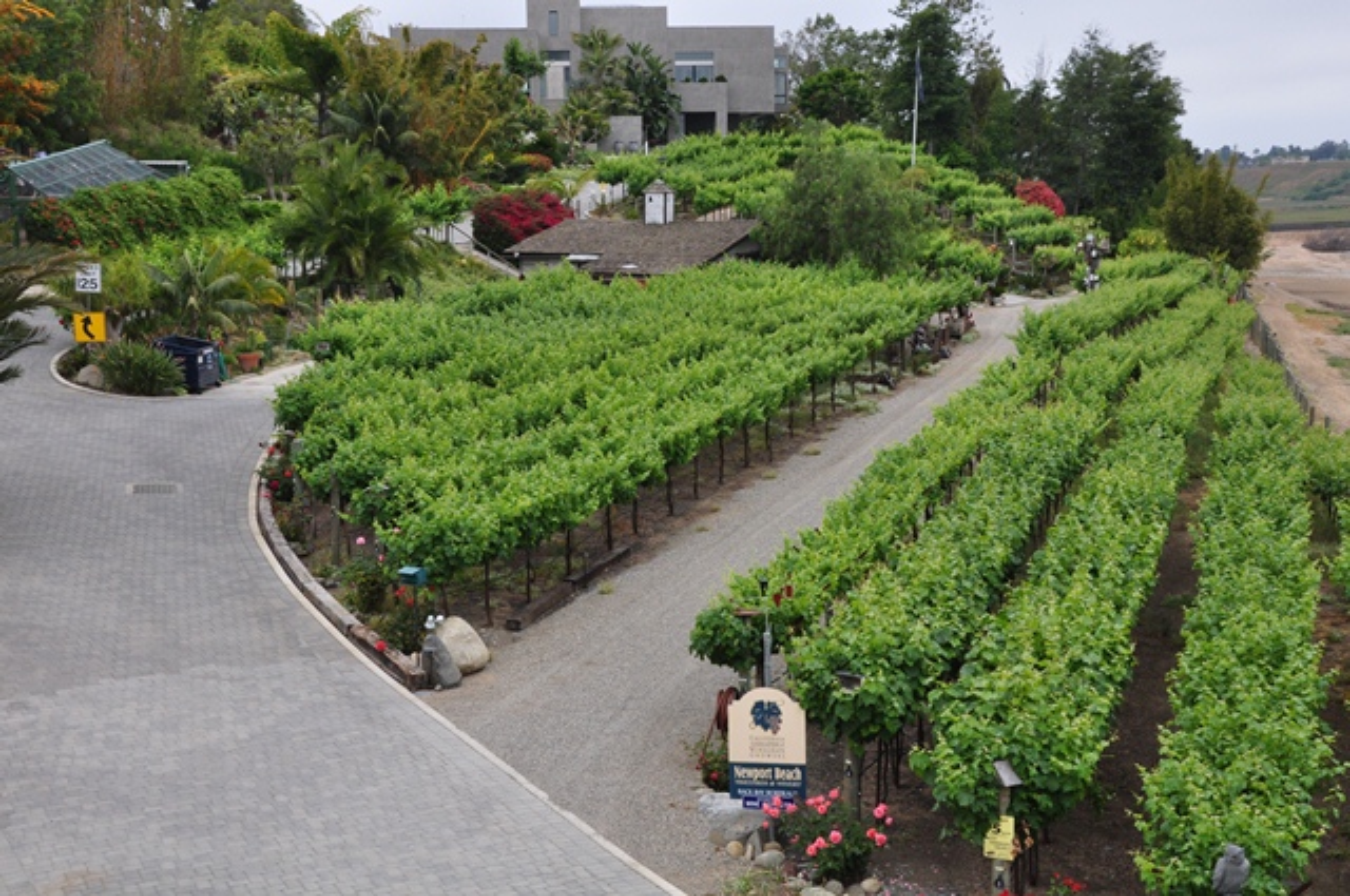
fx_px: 1910
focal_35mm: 51
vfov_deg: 26.4
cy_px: 448
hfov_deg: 38.9
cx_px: 675
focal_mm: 34
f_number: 9
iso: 400
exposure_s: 1/125
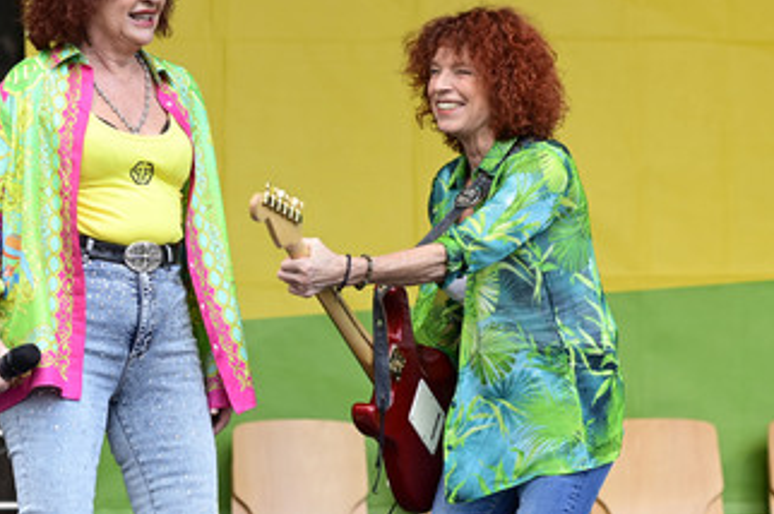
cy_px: 199
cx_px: 268
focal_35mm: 143
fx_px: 3071
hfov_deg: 14.3
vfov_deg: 9.6
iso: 320
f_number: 4
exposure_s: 1/250
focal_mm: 102
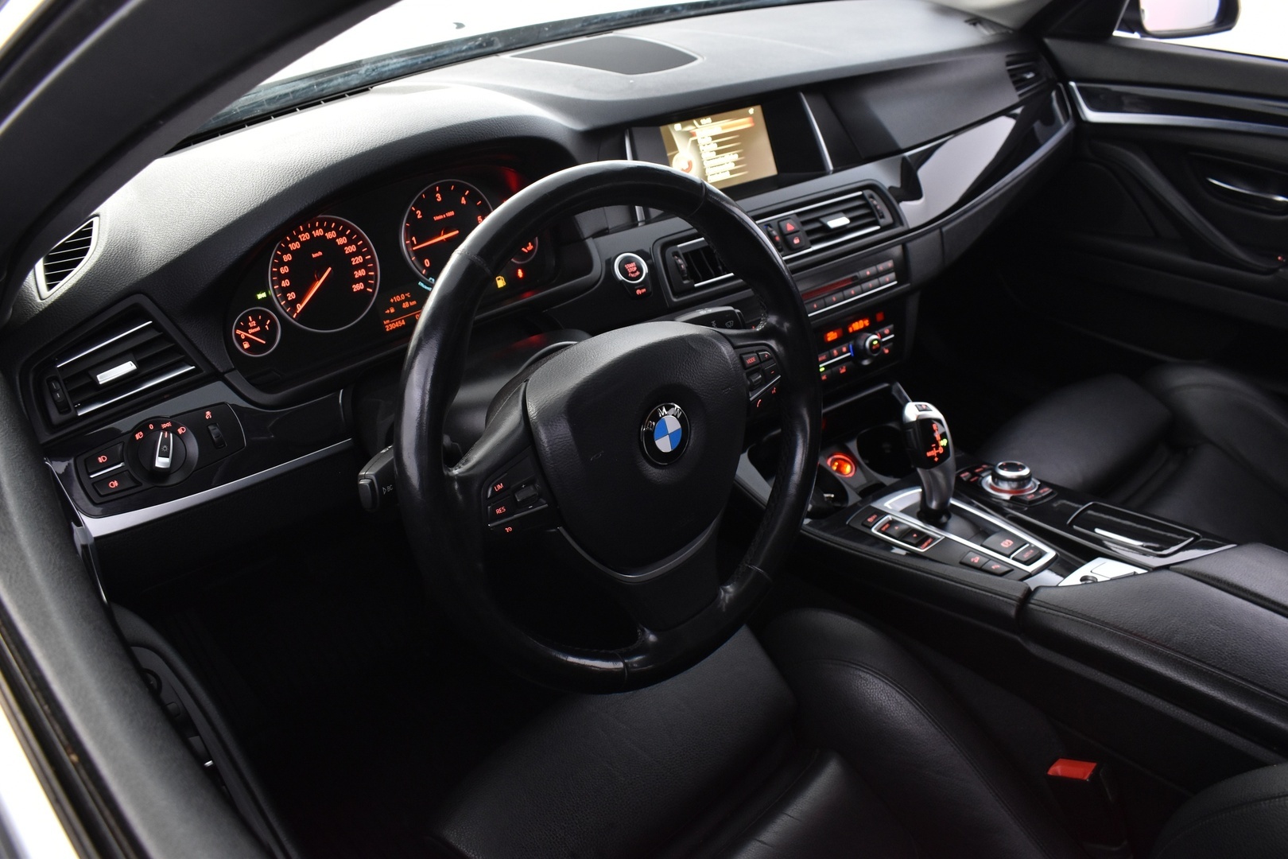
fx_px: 966
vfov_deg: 47.9
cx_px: 644
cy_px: 430
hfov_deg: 67.4
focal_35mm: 27
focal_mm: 18
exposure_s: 1/8
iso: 1250
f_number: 5.6
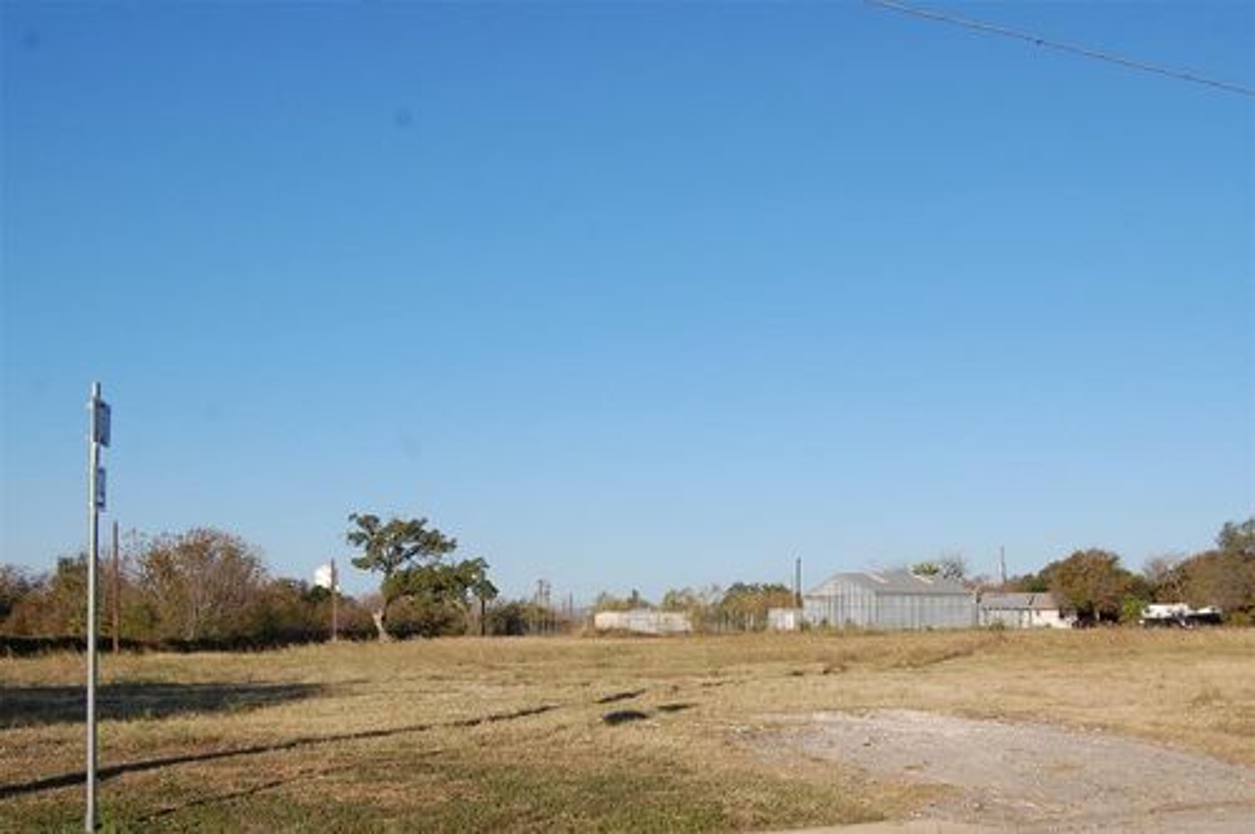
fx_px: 1044
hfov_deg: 62.0
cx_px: 628
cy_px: 417
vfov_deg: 43.5
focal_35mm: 30
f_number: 10
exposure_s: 1/400
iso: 200
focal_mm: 20
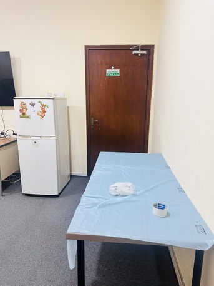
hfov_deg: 56.8
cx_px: 107
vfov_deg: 71.6
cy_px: 143
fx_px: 198
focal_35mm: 24
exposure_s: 1/60
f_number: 1.78
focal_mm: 6.86
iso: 250
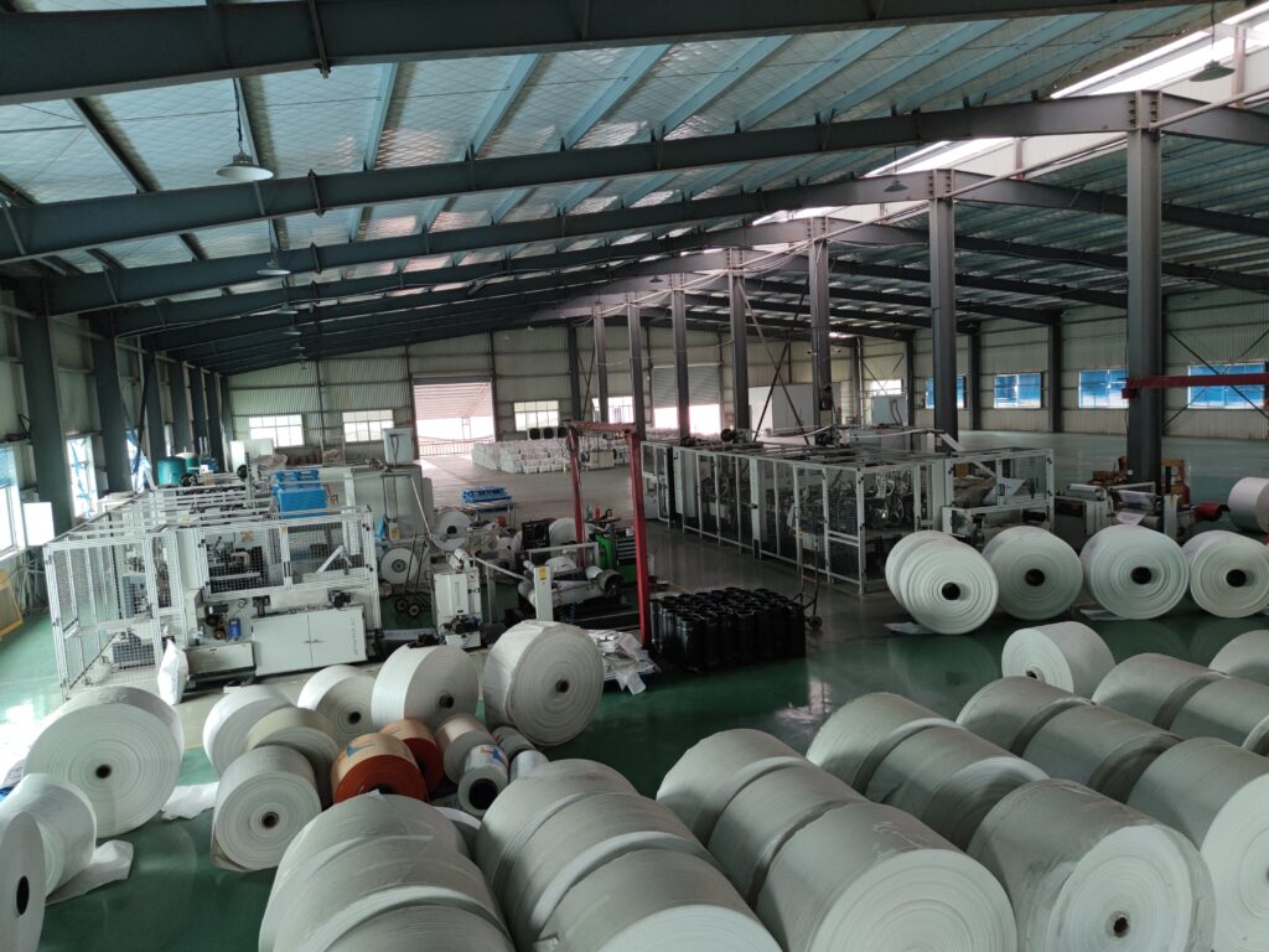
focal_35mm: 24
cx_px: 634
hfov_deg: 71.6
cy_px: 476
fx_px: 880
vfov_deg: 56.8
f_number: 1.69
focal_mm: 6.72
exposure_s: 1/53
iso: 167
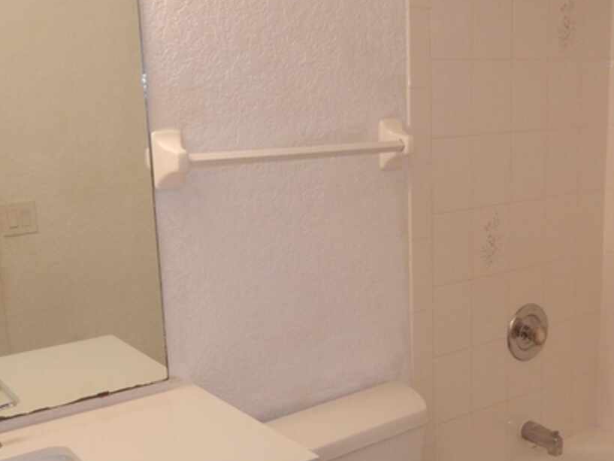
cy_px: 267
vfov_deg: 30.8
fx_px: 834
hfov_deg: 40.4
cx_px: 336
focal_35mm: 47
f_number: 4
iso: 160
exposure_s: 1/30
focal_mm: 5.4
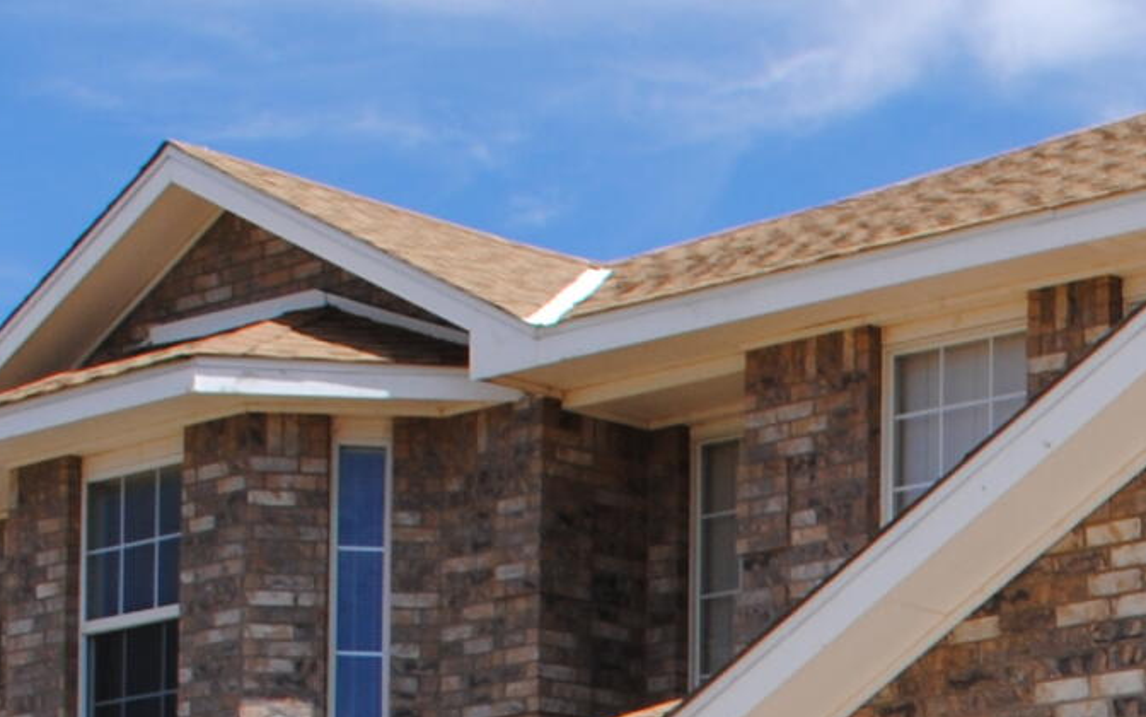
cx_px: 1767
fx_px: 3842
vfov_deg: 10.0
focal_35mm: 123
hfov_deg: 15.5
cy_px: 1386
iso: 100
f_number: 9
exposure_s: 1/320
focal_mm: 18
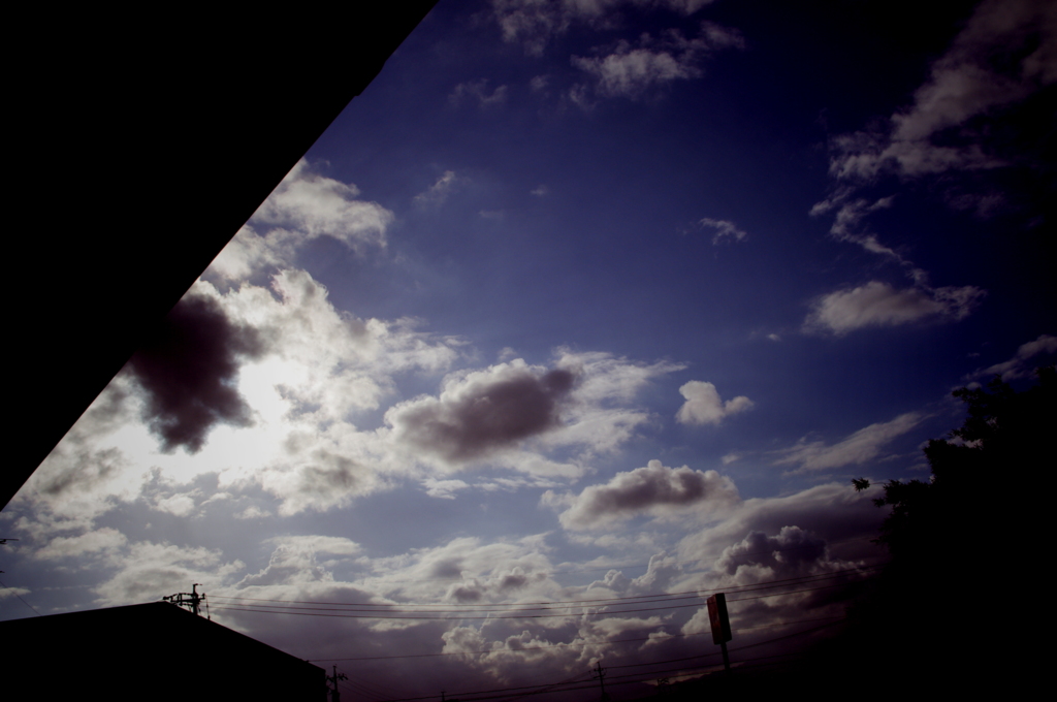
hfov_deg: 53.2
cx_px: 528
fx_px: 1056
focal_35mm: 36
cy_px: 351
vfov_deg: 36.8
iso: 200
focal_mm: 24.38
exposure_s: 1/1000
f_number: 14
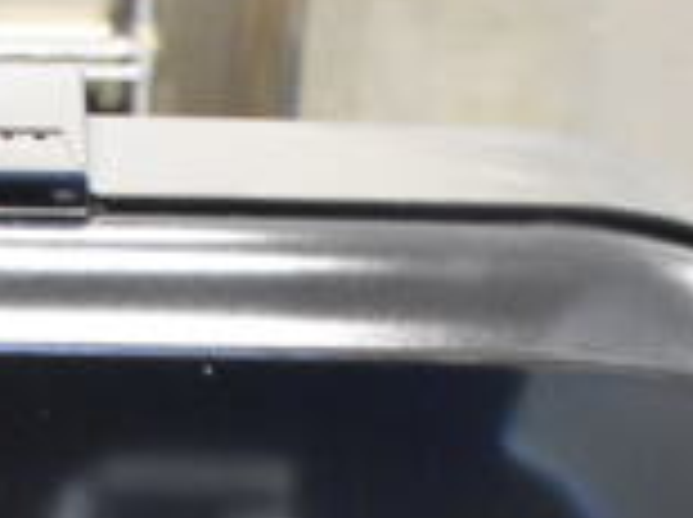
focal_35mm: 103
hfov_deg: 18.7
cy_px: 752
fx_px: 2059
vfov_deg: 13.6
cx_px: 18
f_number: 3.5
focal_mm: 18
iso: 5600
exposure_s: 1/125
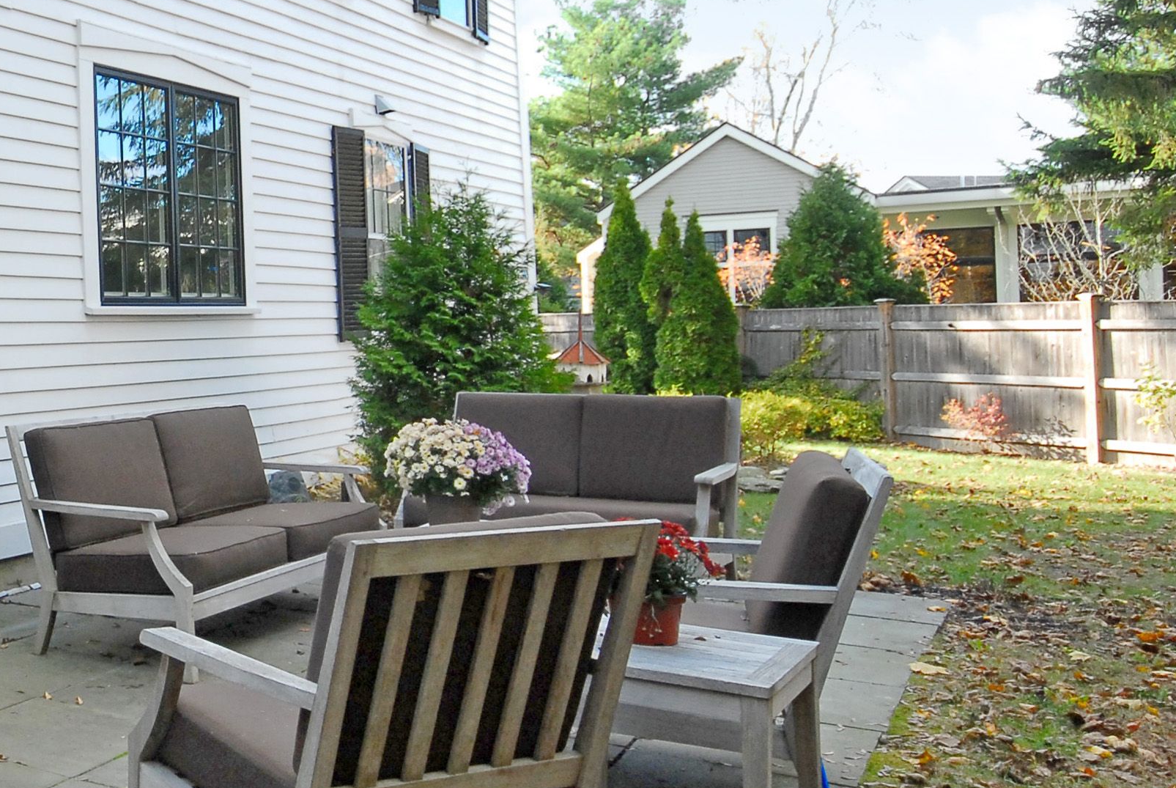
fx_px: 1361
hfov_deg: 41.4
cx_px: 31
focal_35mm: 42
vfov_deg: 32.2
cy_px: 306
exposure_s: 1/100
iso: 400
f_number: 7.1
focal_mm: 11.5
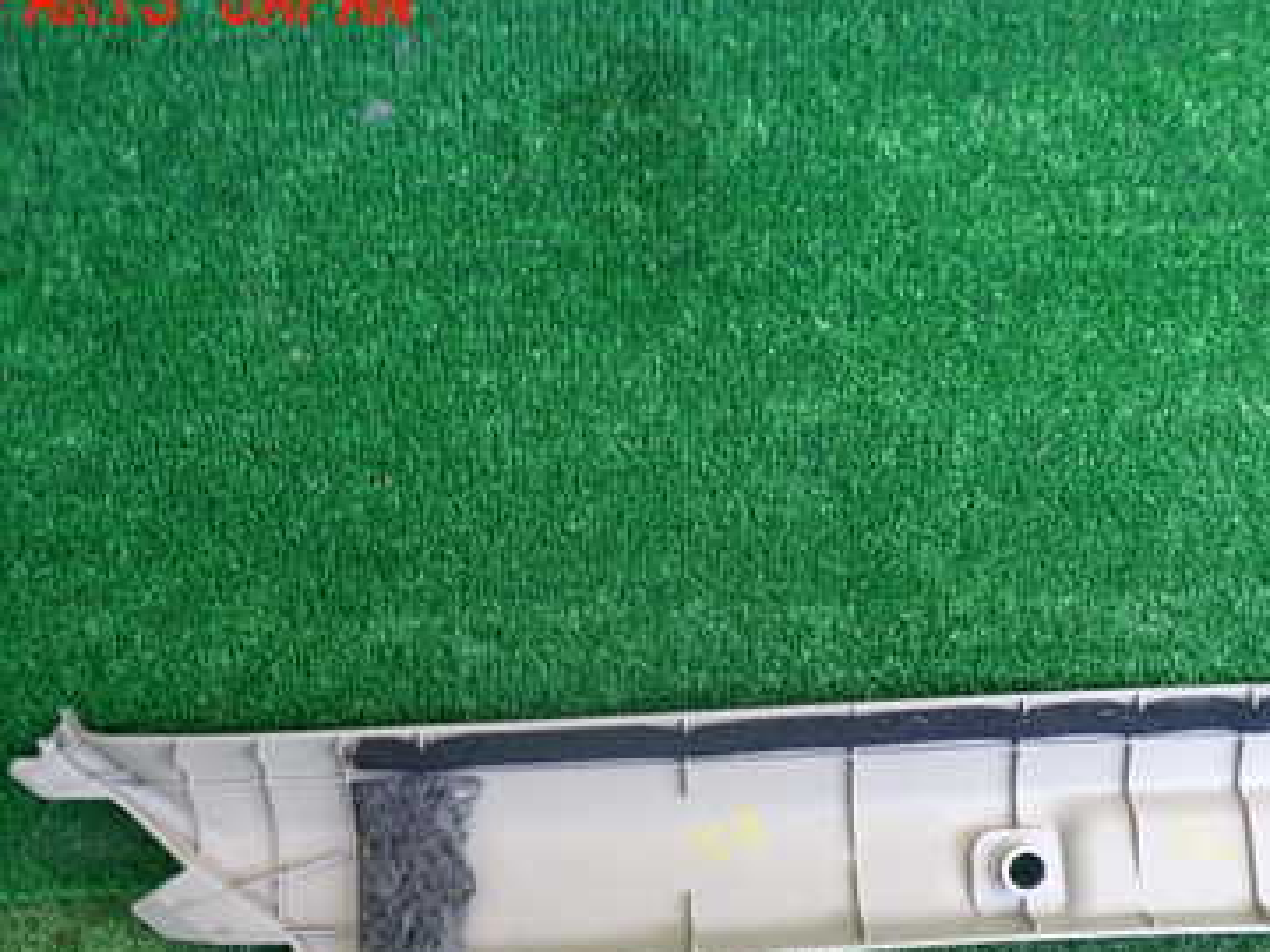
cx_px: 829
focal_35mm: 50
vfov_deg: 28.5
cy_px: 751
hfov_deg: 37.8
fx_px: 1834
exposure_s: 1/60
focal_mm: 5.4
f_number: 2.3
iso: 200
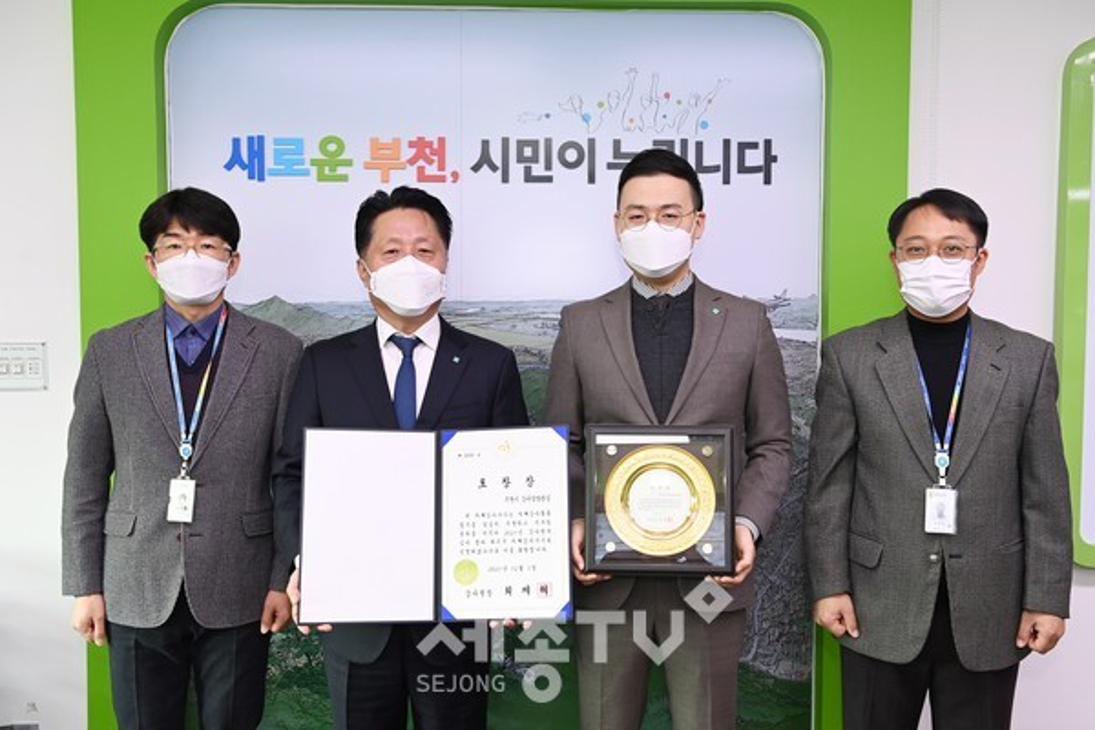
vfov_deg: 38.9
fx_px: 1034
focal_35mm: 34
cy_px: 365
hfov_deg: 55.8
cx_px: 548
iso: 1600
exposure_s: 1/125
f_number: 5.6
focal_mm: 34
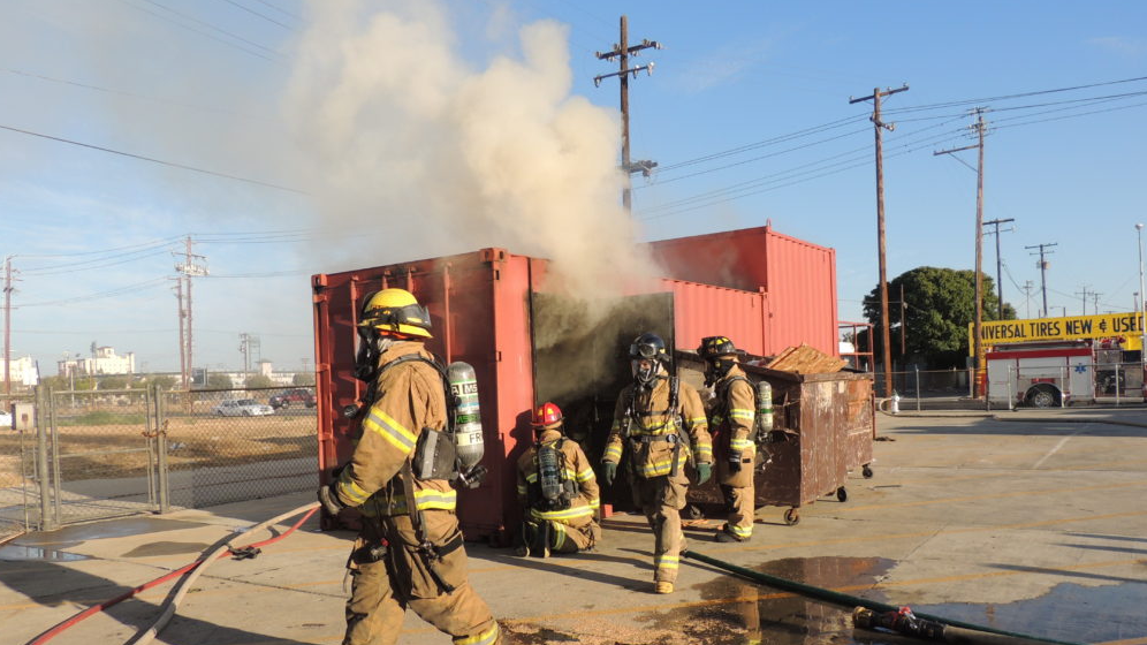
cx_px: 584
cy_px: 390
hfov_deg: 67.9
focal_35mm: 28
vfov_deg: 41.3
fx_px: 851
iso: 100
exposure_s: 1/1000
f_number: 3
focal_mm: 4.3
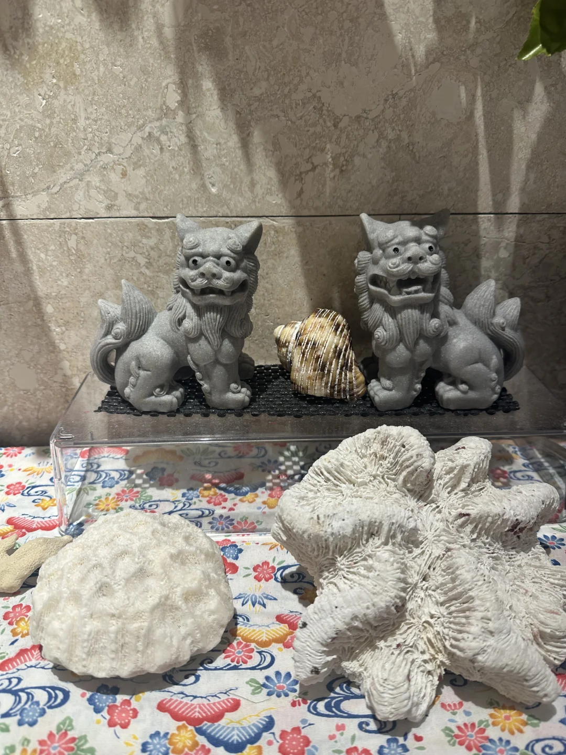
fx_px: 523
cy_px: 378
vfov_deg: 71.6
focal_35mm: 24
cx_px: 283
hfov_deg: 56.8
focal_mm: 6.86
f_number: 1.78
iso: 80
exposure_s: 1/120
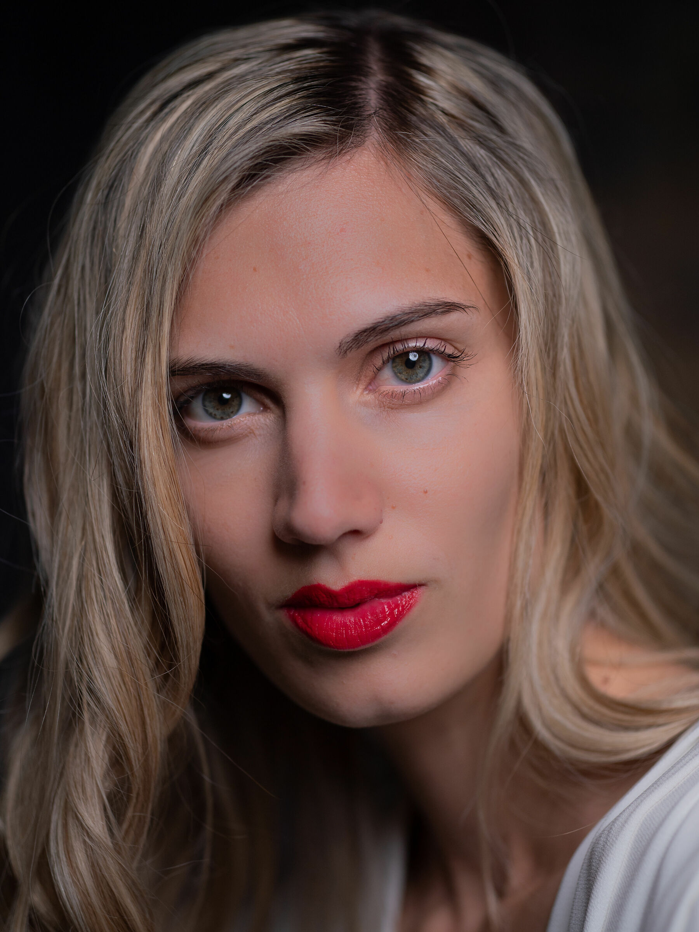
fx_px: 3015
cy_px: 466
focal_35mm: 112
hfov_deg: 13.2
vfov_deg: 17.6
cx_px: 350
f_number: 1.4
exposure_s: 1/400
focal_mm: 56
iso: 200
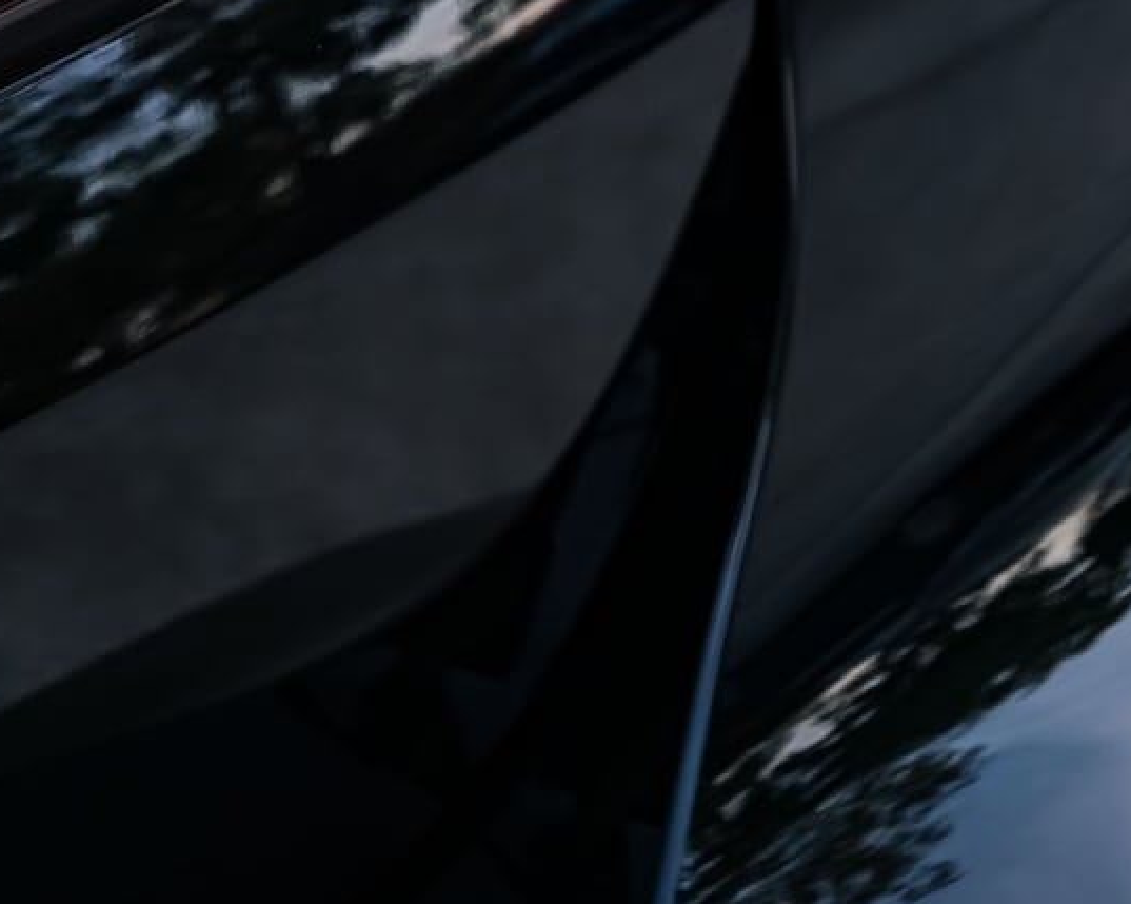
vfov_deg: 9.3
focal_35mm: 160
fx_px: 5353
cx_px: 350
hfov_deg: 12.0
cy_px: -596
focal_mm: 40.7
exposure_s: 1/125
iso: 200
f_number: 4
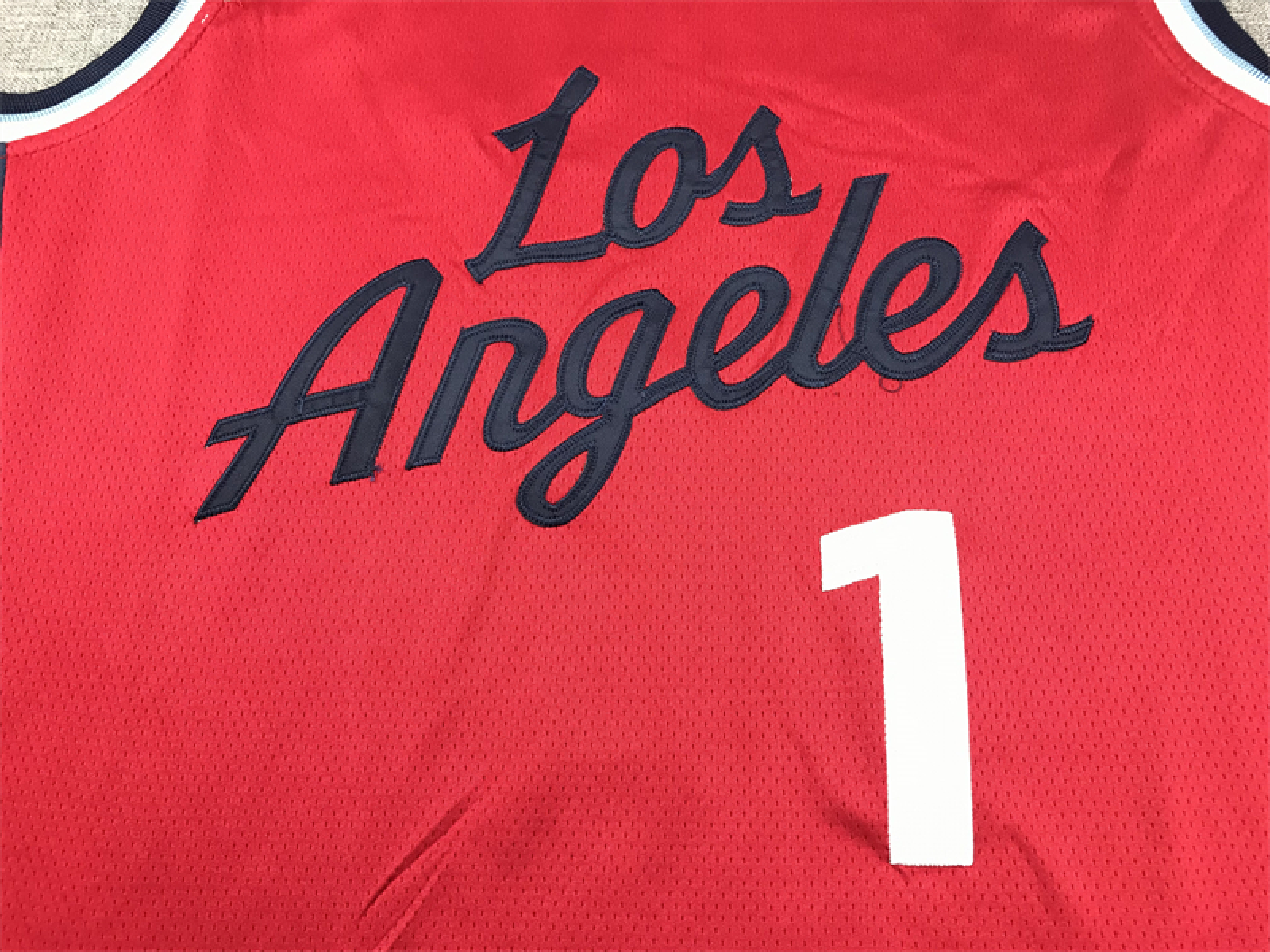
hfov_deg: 63.4
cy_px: 476
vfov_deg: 49.7
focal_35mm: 28
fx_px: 1027
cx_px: 635
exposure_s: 1/33
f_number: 1.8
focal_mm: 3.99
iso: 32
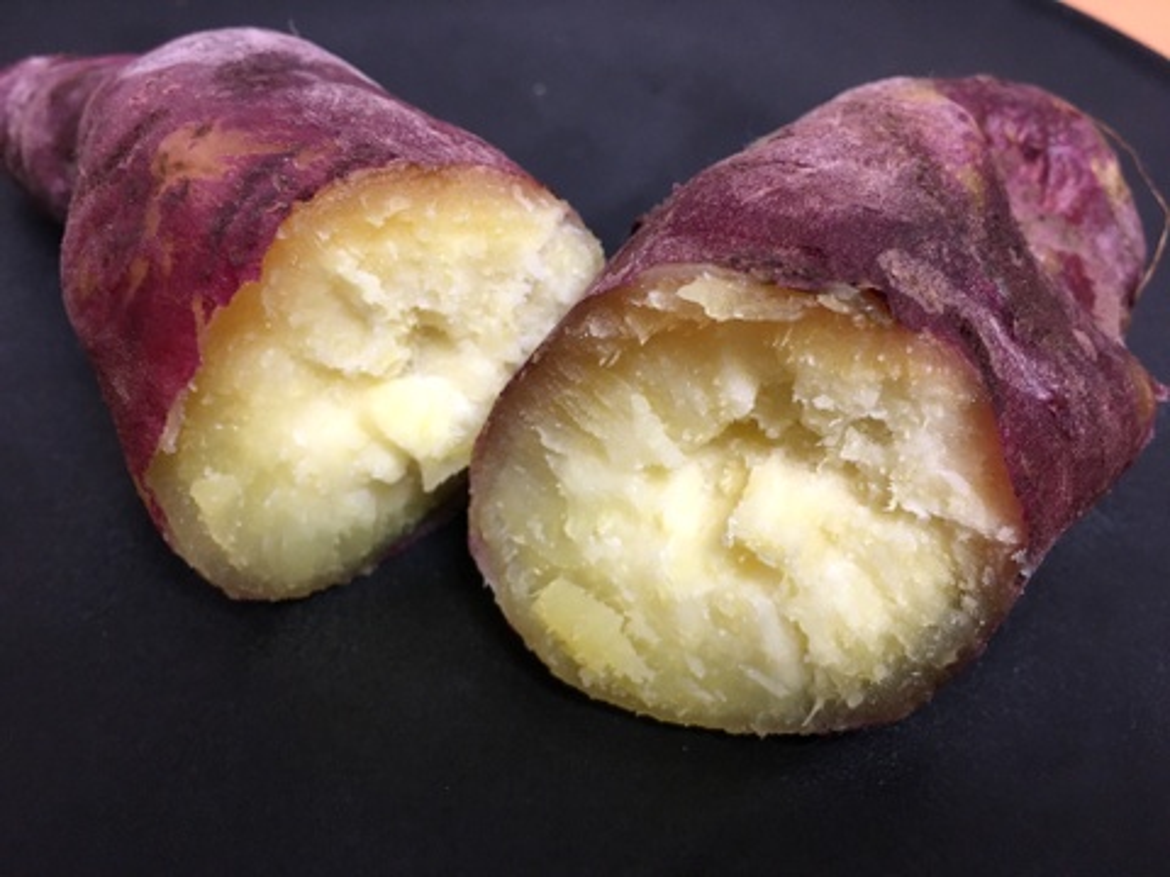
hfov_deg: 61.7
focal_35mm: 29
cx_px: 585
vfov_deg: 48.2
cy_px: 438
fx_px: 980
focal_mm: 4.15
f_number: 2.2
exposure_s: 1/30
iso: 100
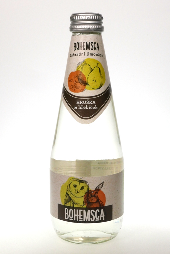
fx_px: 530
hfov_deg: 18.2
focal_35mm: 75
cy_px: 127
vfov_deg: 27.0
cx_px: 85
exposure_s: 1/80
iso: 800
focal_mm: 34
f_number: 16
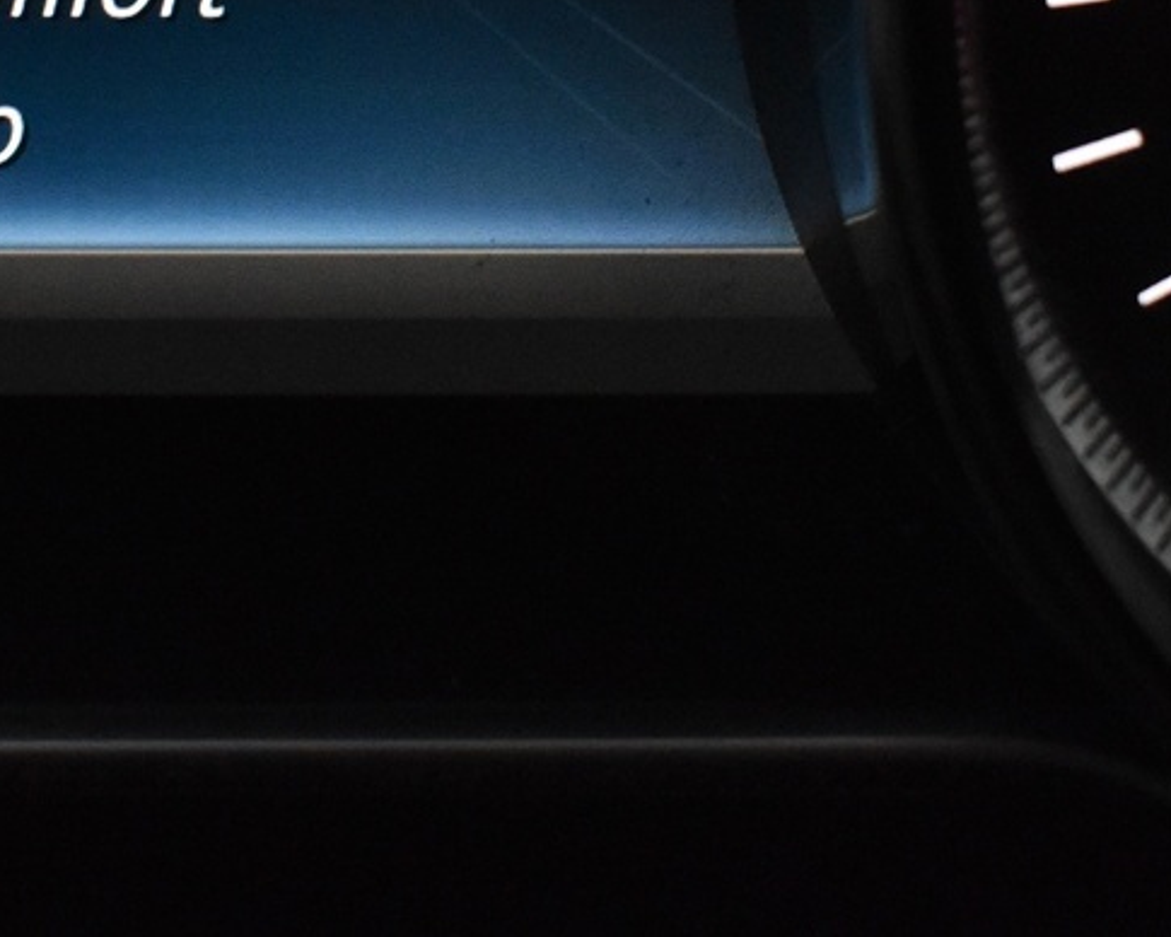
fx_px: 4075
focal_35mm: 118
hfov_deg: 16.1
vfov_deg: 12.6
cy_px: -365
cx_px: 49
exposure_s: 1/60
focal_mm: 25
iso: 3200
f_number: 4
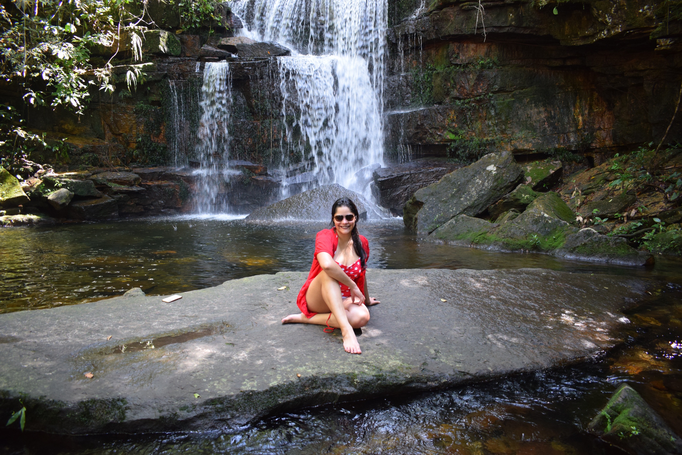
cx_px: 341
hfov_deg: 67.4
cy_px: 228
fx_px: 511
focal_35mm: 27
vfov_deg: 47.9
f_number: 3.5
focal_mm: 18
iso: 800
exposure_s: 1/60
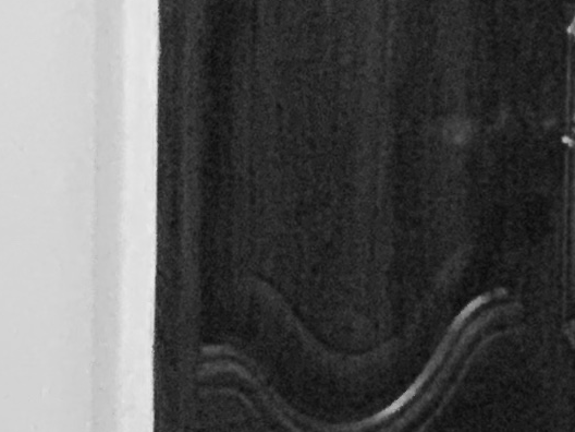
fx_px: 6594
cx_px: -599
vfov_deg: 3.6
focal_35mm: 397
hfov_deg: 4.9
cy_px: 1301
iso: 640
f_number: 2.4
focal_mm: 6
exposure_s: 1/25
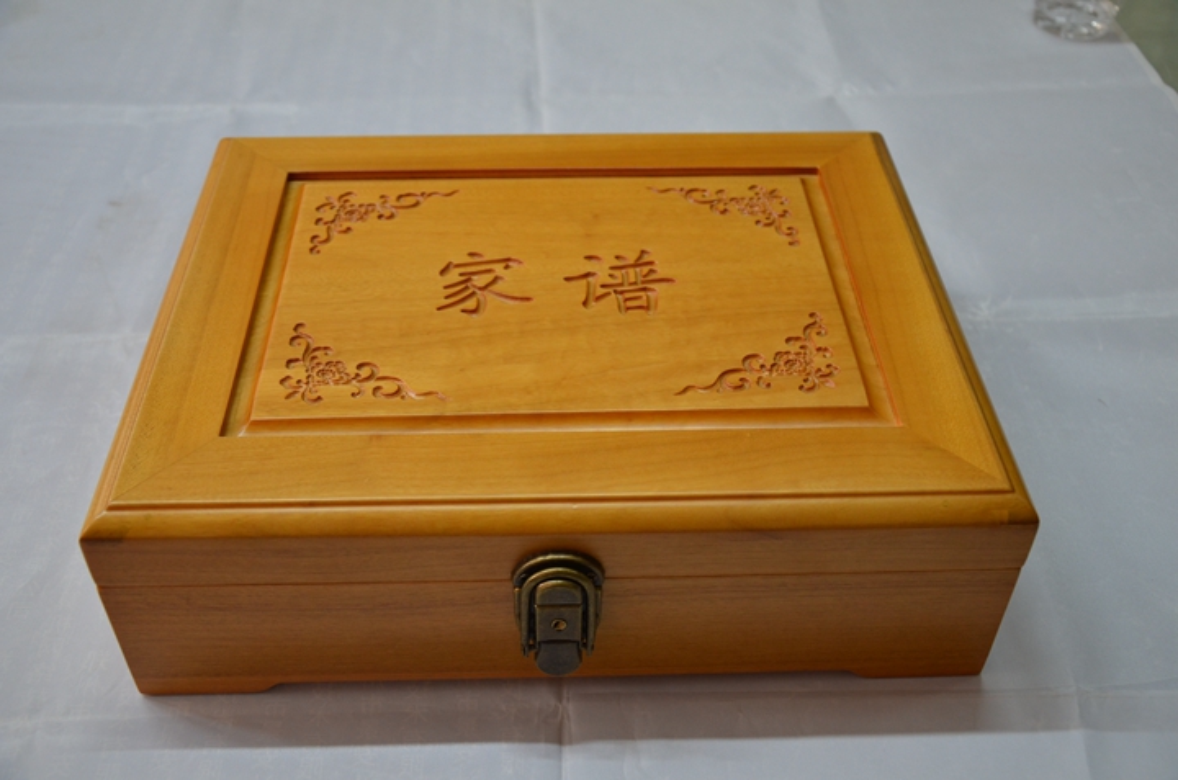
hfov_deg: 49.6
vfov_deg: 34.1
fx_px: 1274
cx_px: 589
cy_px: 390
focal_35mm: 39
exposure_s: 1/60
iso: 720
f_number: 4
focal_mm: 26
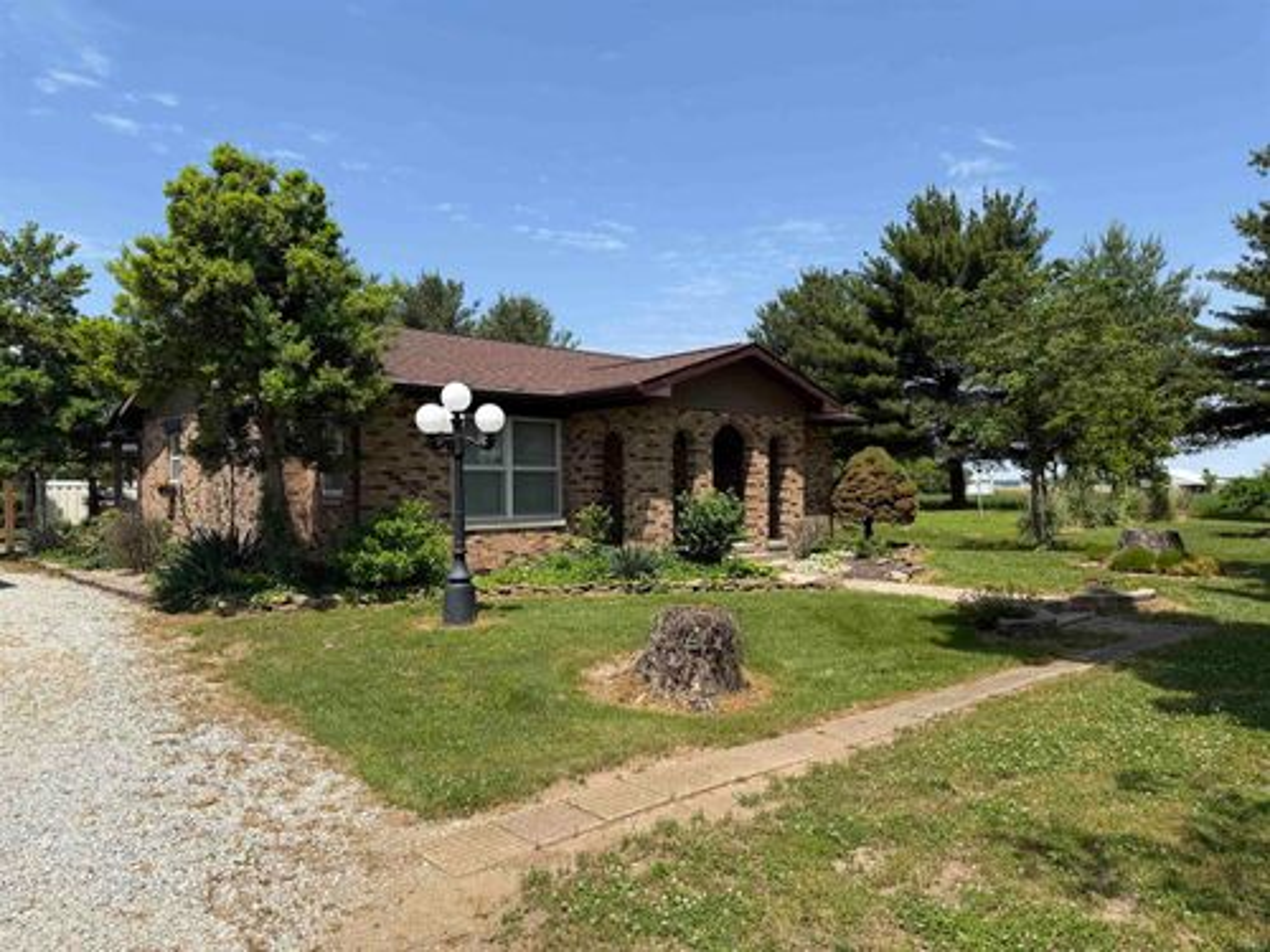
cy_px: 476
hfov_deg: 71.6
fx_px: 881
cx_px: 635
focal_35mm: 24
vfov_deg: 56.8
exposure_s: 1/4167
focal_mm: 6.76
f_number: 1.78
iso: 80
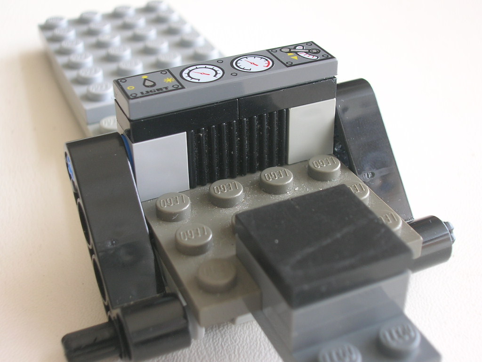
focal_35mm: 50
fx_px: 696
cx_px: 241
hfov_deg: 38.2
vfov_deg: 29.1
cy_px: 181
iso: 50
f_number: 3.3
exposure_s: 1/4.6
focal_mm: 8.4
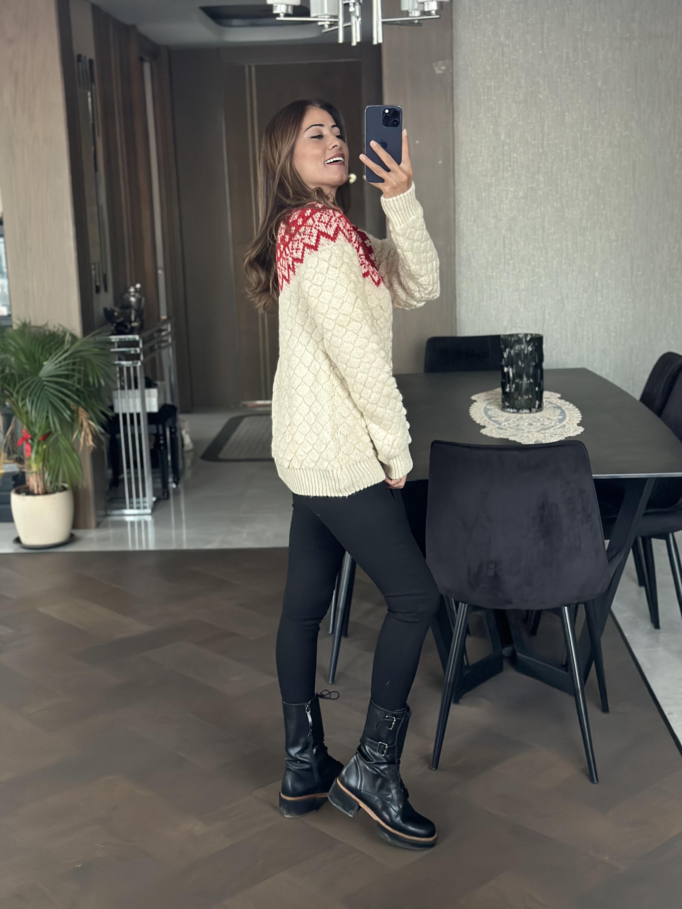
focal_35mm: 48
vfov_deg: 39.7
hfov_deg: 30.3
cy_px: 454
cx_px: 341
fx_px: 1261
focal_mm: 6.86
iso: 640
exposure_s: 1/40
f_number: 1.78
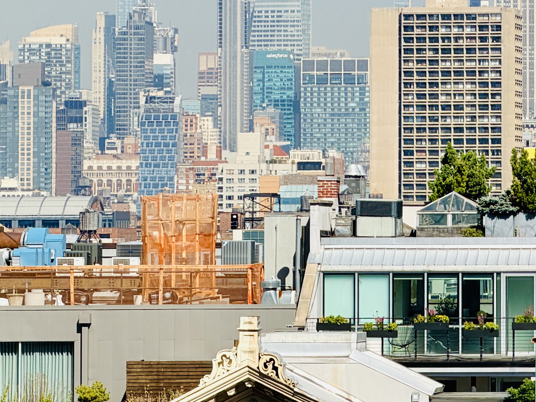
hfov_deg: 6.4
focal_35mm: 306
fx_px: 4738
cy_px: -30
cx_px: 758
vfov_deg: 4.8
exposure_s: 1/809
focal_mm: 16.89
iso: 20
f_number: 2.8
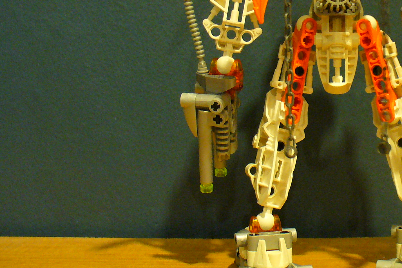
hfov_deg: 28.5
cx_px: 329
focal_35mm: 69
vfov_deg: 19.4
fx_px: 770
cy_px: 37
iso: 200
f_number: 2.8
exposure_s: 1/5
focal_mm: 6.1
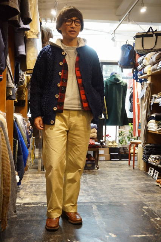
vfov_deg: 47.9
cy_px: 121
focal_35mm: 40
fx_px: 272
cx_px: 80
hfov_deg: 33.0
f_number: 4.5
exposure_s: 1/50
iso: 3200
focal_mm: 27
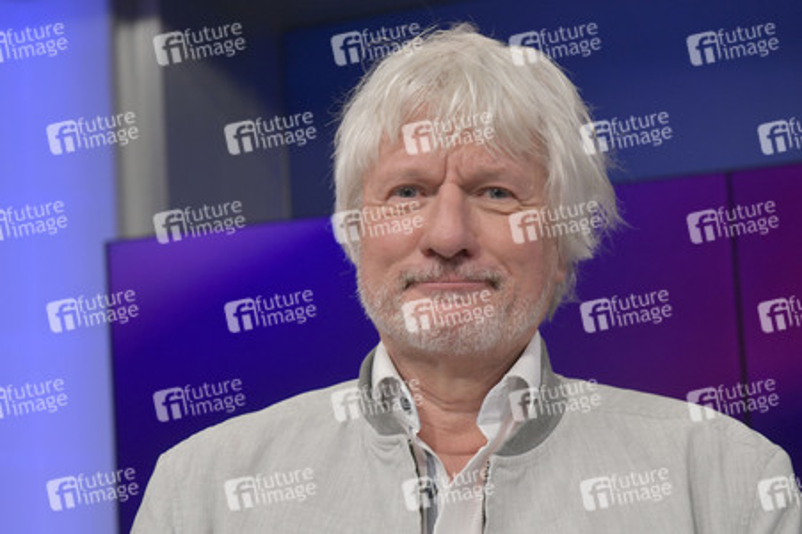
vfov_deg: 21.9
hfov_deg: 32.4
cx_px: 401
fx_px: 1380
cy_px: 267
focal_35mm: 62
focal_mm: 62
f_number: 5.6
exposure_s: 1/250
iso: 1600
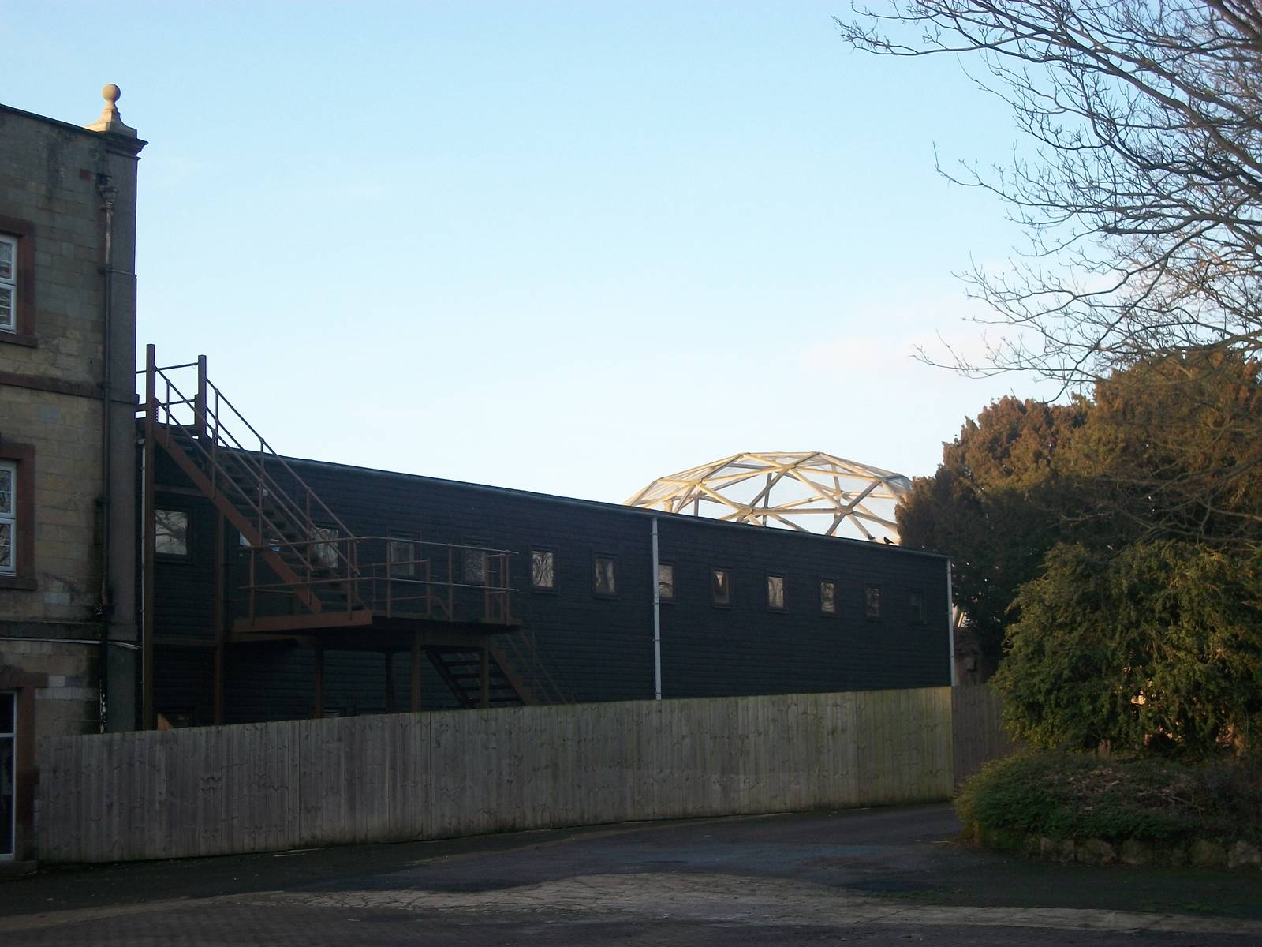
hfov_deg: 31.2
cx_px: 631
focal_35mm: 62
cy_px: 474
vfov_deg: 23.7
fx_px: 2260
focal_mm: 11
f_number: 4.1
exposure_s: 1/100
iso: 80
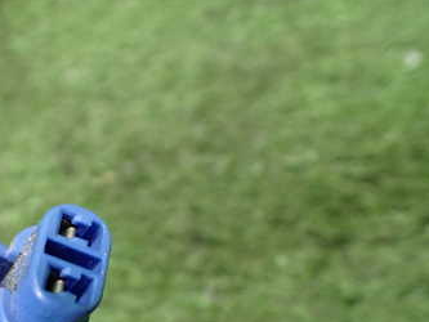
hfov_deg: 33.7
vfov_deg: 26.3
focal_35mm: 54
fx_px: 669
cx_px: 46
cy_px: 277
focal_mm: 5.4
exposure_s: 1/80
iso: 800
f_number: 2.3
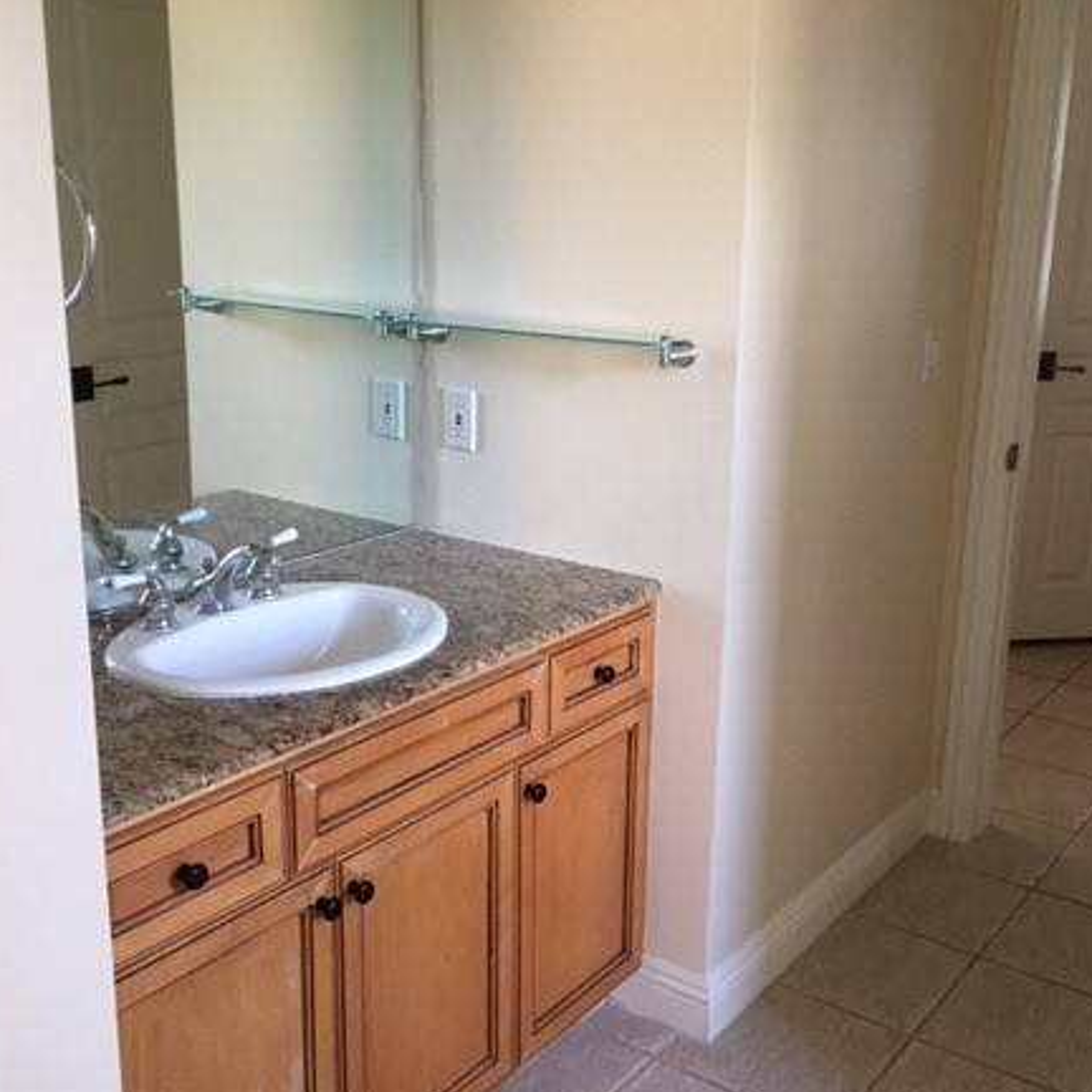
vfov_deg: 43.9
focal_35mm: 38
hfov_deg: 43.8
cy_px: 543
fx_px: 1356
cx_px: 581
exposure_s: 1/30
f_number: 2.2
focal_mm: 4.15
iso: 125
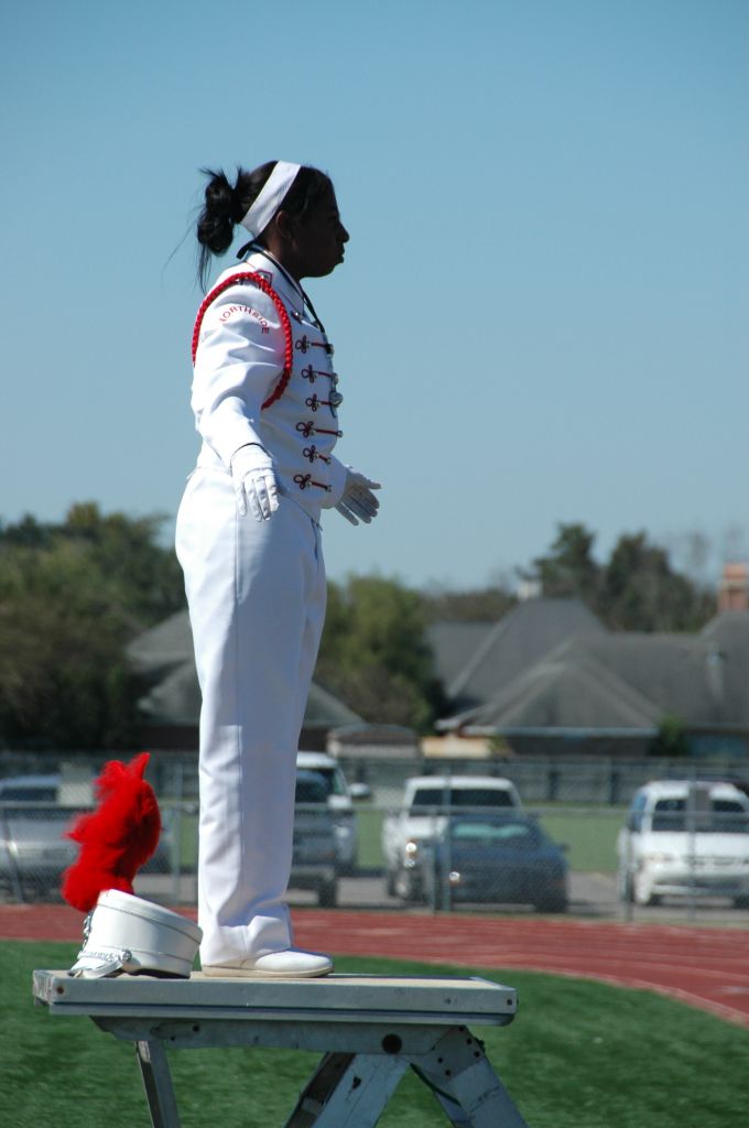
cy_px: 564
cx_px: 374
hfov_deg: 4.6
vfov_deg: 6.9
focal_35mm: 300
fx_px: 9387
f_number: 7.1
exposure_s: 1/800
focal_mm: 200
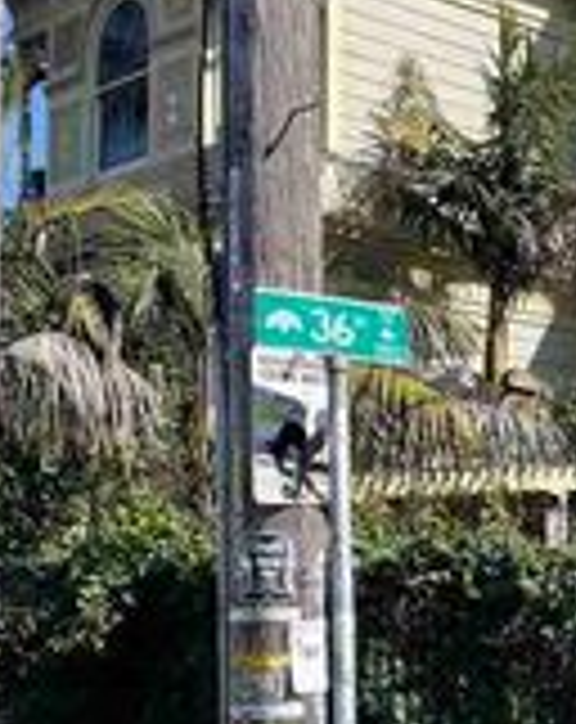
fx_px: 1690
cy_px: 564
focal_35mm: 79
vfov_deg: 23.9
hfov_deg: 17.9
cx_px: 778
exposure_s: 1/3040
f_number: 1.6
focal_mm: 4.2
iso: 32
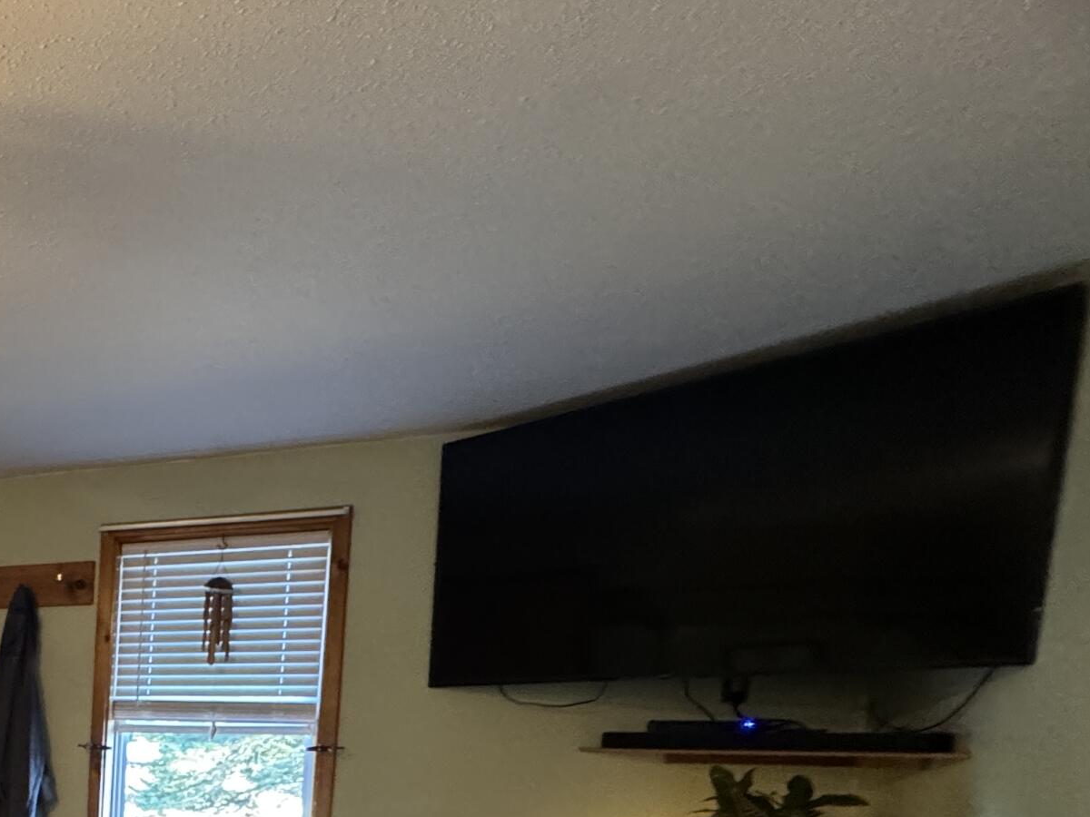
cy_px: 860
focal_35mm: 35
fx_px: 1102
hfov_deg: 38.4
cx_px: -230
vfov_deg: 35.8
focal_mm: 2.22
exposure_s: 1/60
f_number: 2.2
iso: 800
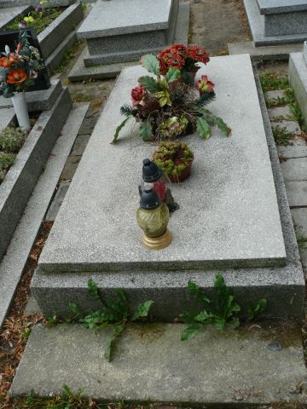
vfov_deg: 52.6
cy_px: 204
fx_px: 414
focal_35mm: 35
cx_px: 154
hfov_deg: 40.7
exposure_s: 1/200
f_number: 4
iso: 100
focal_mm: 7.4
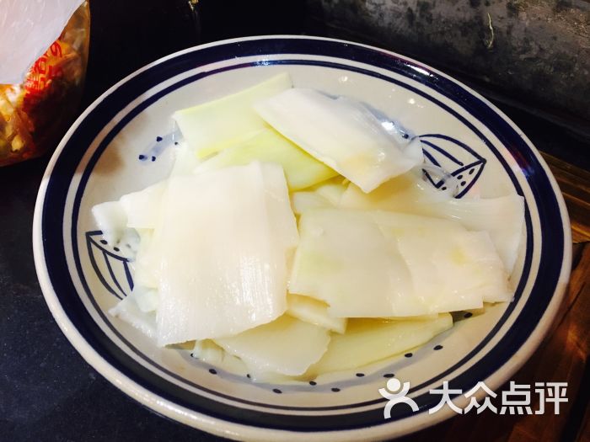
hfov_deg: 61.7
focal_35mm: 29
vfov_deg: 48.2
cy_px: 221
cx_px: 295
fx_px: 494
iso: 200
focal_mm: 4.15
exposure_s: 1/33
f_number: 2.2
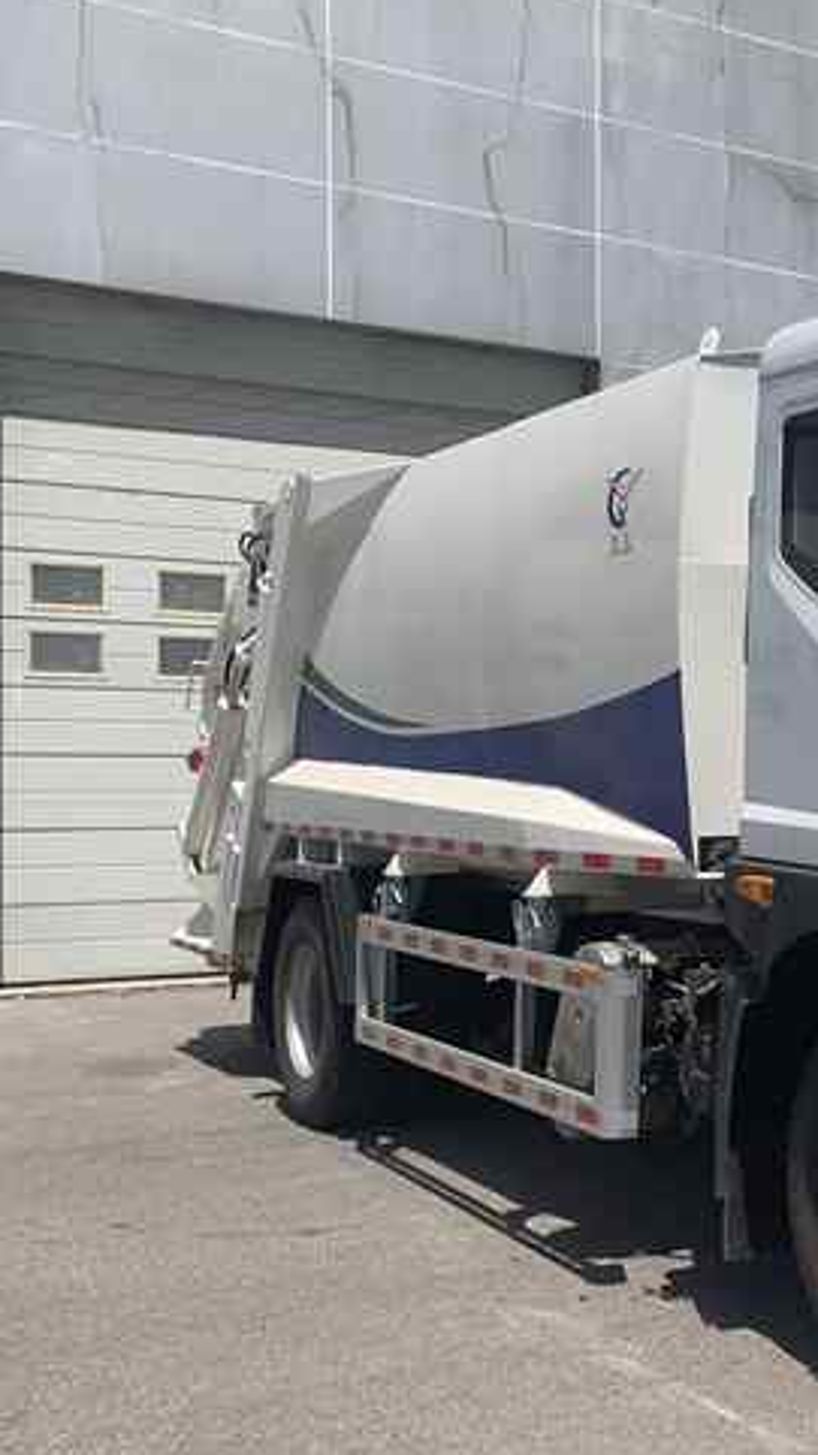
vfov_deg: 43.7
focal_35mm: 47
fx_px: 1813
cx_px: 1014
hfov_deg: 23.0
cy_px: 794
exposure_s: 1/3521
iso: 25
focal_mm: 4.25
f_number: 1.8
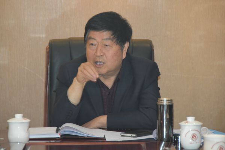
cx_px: 112
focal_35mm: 225
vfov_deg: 6.1
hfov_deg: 9.1
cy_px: 75
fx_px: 1406
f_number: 5.6
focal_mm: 150
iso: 2000
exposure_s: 1/60
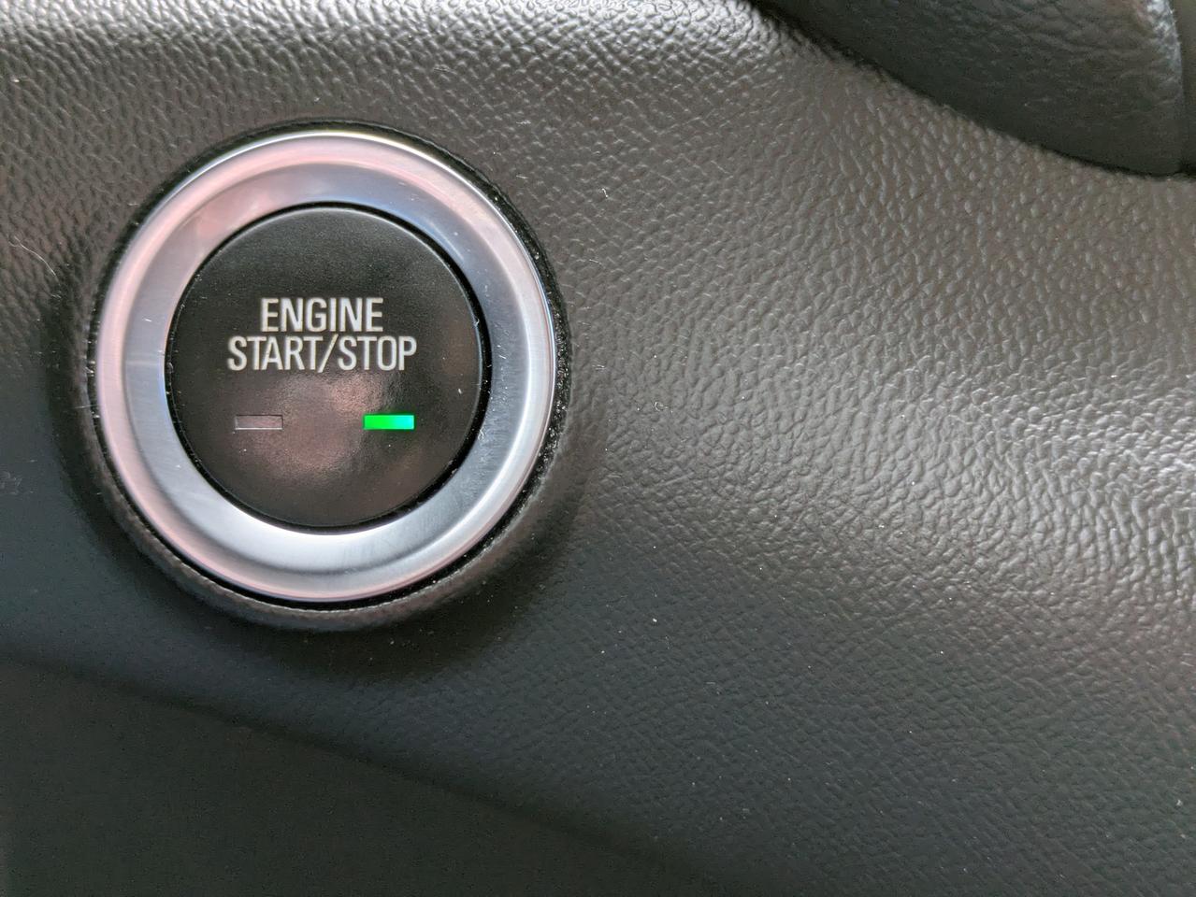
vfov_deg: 28.6
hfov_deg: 37.5
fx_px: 1763
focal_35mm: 51
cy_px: 448
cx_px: 598
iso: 117
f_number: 1.89
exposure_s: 1/120
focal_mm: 5.43
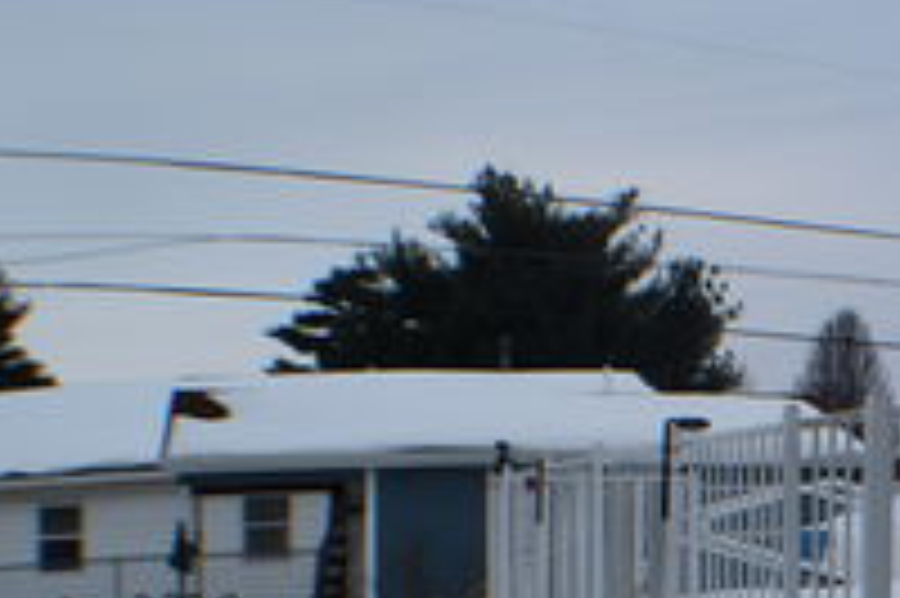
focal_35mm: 92
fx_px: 2298
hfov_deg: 20.4
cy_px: 686
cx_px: 1143
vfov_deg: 14.4
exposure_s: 1/125
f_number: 9
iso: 400
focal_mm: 24
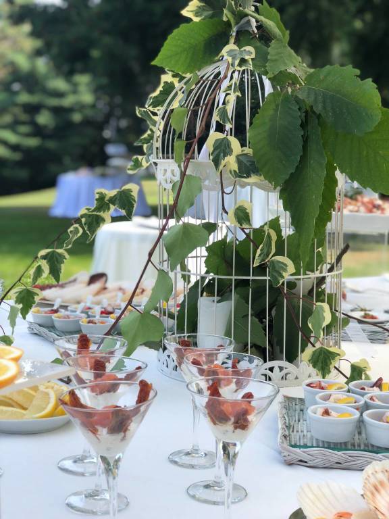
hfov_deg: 25.7
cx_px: 194
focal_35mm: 57
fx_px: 854
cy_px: 260
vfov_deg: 33.8
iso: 20
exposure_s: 1/182
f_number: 2.8
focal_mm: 6.6
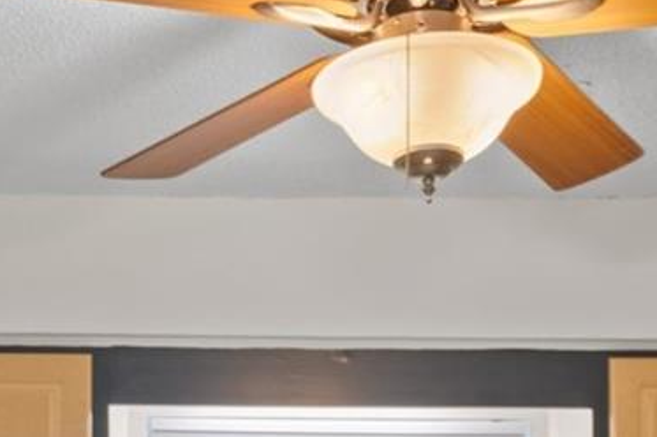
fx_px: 1331
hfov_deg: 27.6
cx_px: 248
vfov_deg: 16.8
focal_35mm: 73
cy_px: 666
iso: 320
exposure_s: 1.3
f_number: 9
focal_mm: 17
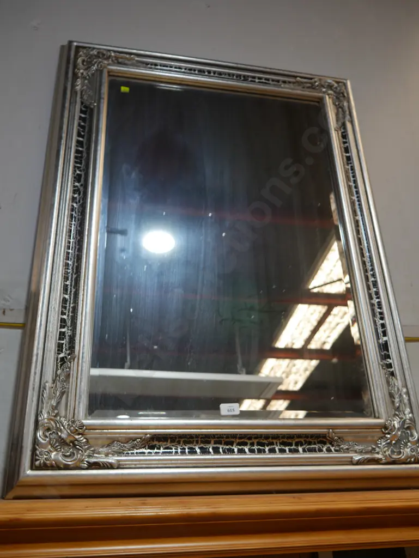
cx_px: 210
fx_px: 516
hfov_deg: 44.2
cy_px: 279
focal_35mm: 32
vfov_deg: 56.8
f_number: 3.6
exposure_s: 1/60
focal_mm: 16
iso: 200
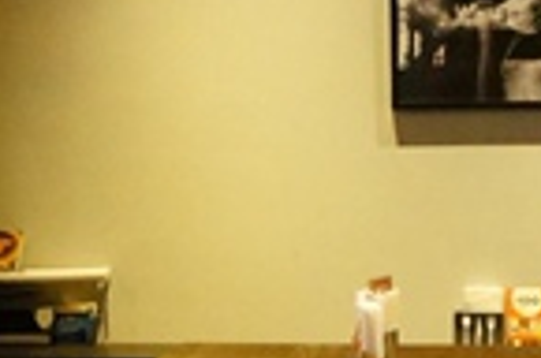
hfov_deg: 10.7
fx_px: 2894
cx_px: 423
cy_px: 56
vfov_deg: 7.1
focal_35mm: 193
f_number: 4
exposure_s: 1/60
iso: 2500
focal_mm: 20
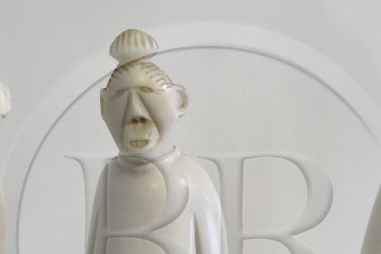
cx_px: 207
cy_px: 239
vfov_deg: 10.7
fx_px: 1344
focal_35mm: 127
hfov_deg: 16.1
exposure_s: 1/100
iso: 3200
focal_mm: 58
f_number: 6.3
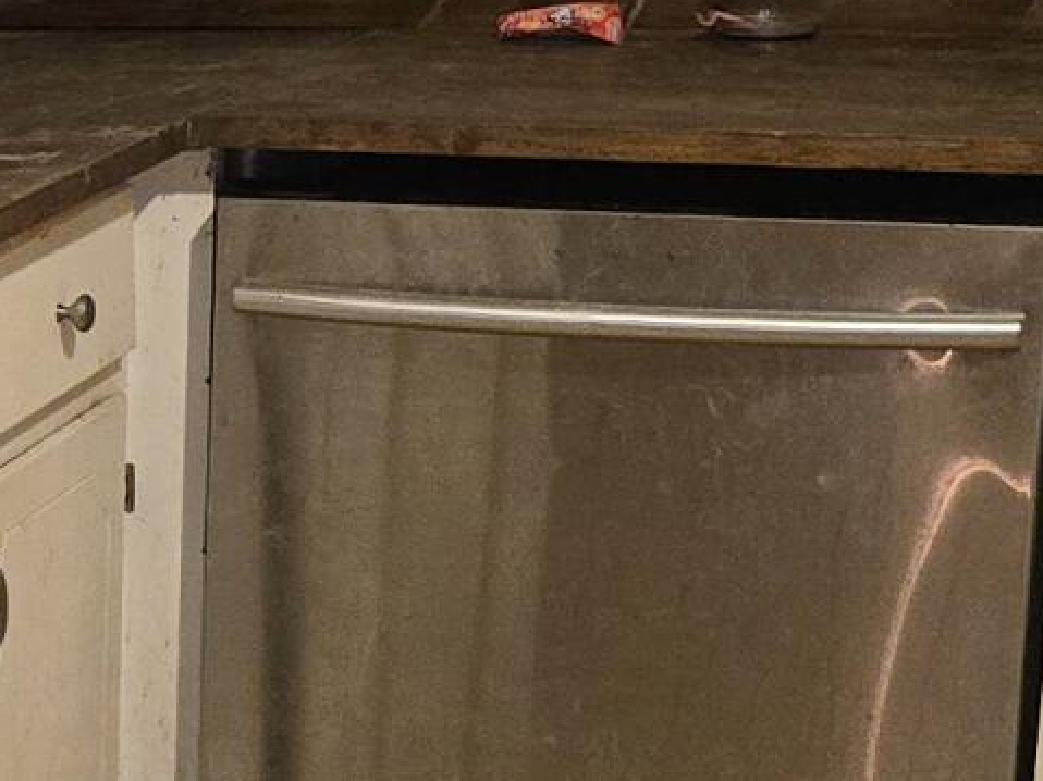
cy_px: 609
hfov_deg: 12.0
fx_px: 4338
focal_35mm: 144
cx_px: -1132
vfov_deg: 10.3
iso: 800
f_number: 1.7
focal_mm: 6.3
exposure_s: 1/60
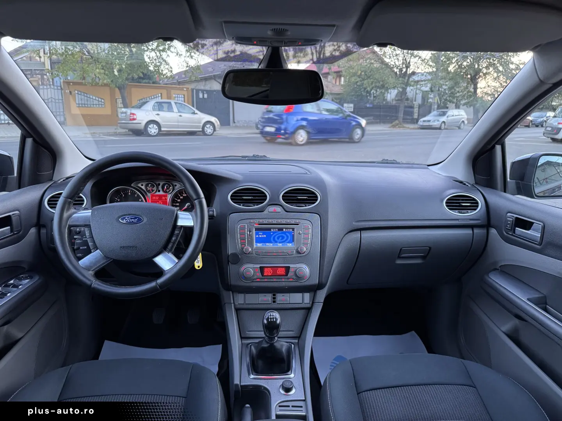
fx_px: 390
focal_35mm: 24
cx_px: 281
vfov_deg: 56.8
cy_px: 210
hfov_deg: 71.6
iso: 400
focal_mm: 6.76
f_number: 1.78
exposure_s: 1/60
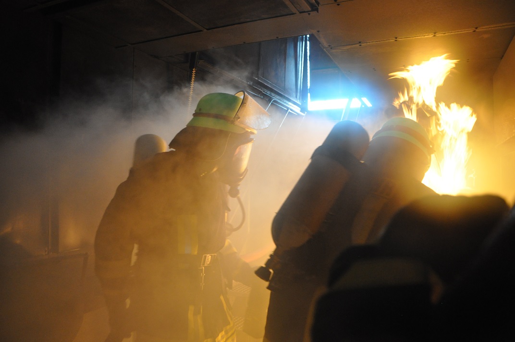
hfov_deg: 67.4
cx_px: 258
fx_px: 386
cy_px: 171
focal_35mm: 27
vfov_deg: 47.8
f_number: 3.5
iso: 1600
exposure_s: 1/40
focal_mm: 18
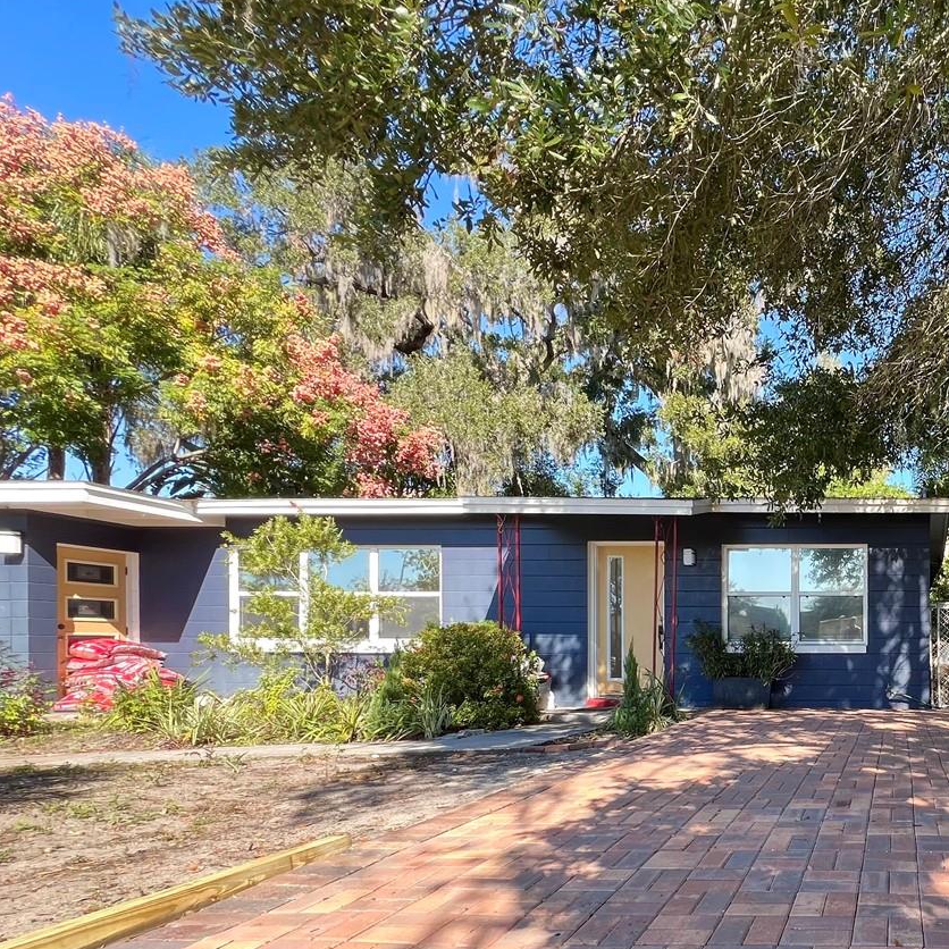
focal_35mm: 22
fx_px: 682
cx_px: 888
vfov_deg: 67.1
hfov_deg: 57.6
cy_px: 657
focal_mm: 1.57
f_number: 1.8
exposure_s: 1/200
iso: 32
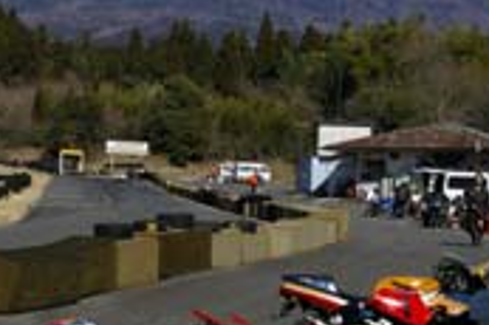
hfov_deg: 20.9
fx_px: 1316
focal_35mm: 97
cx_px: 144
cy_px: 31
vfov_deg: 13.9
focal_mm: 28
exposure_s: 1/3000
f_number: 8
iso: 800
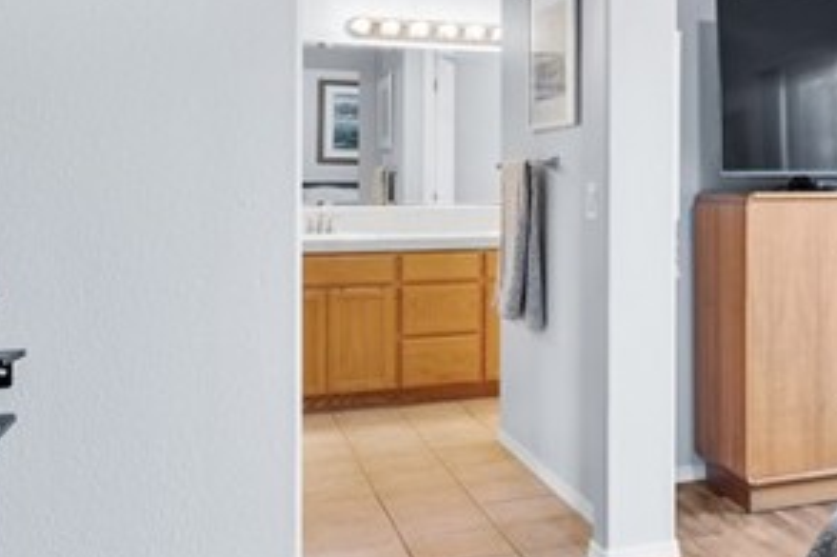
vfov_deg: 27.3
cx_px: 808
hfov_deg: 36.8
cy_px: 181
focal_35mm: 49
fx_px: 1139
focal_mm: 14
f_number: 8
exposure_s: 1/1.25
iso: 100
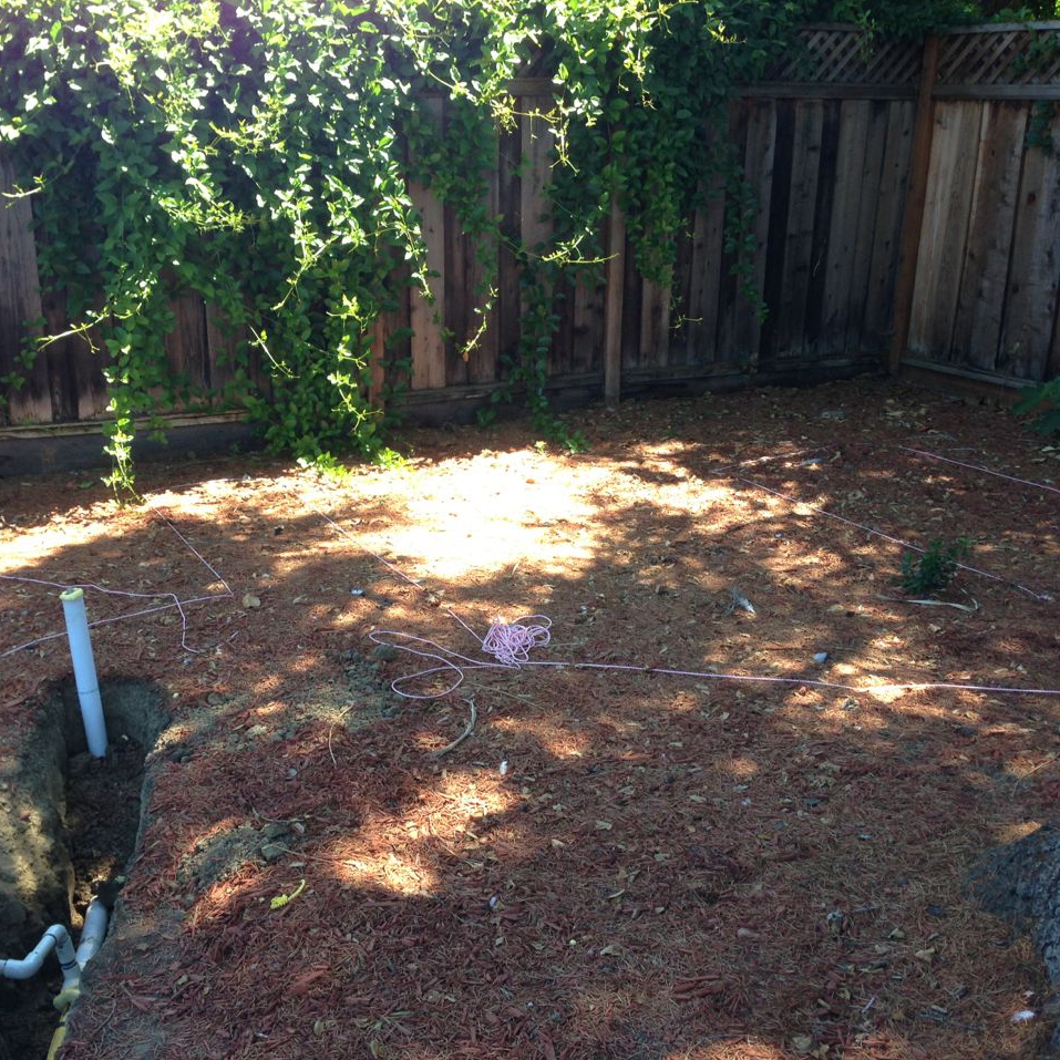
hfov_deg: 42.7
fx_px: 1351
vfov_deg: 42.8
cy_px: 529
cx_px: 438
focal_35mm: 39
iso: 50
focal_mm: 4.13
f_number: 2.4
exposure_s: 1/120
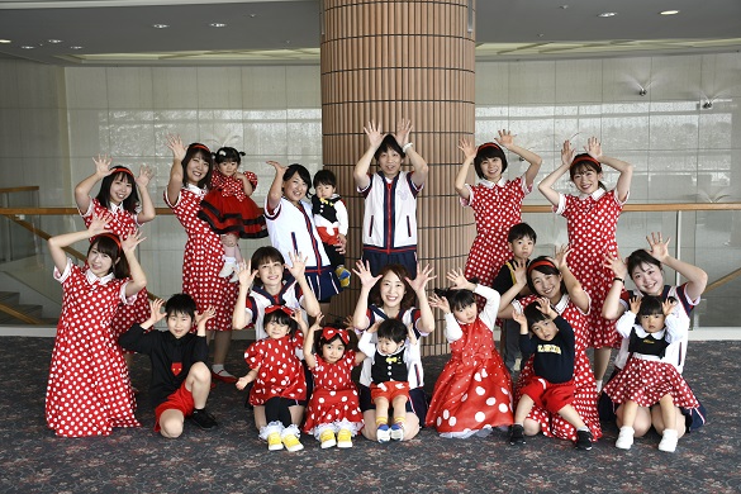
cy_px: 242
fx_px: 844
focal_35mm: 41
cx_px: 379
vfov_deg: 32.6
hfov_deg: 47.4
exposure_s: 1/40
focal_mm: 27
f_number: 4
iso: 140
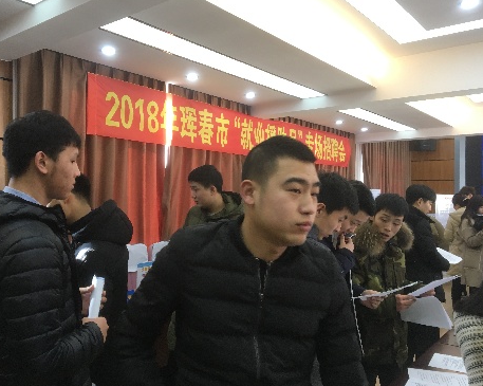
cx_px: 221
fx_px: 443
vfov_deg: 47.1
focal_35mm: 31
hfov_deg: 57.1
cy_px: 194
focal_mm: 4.15
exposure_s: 1/33
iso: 50
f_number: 2.2
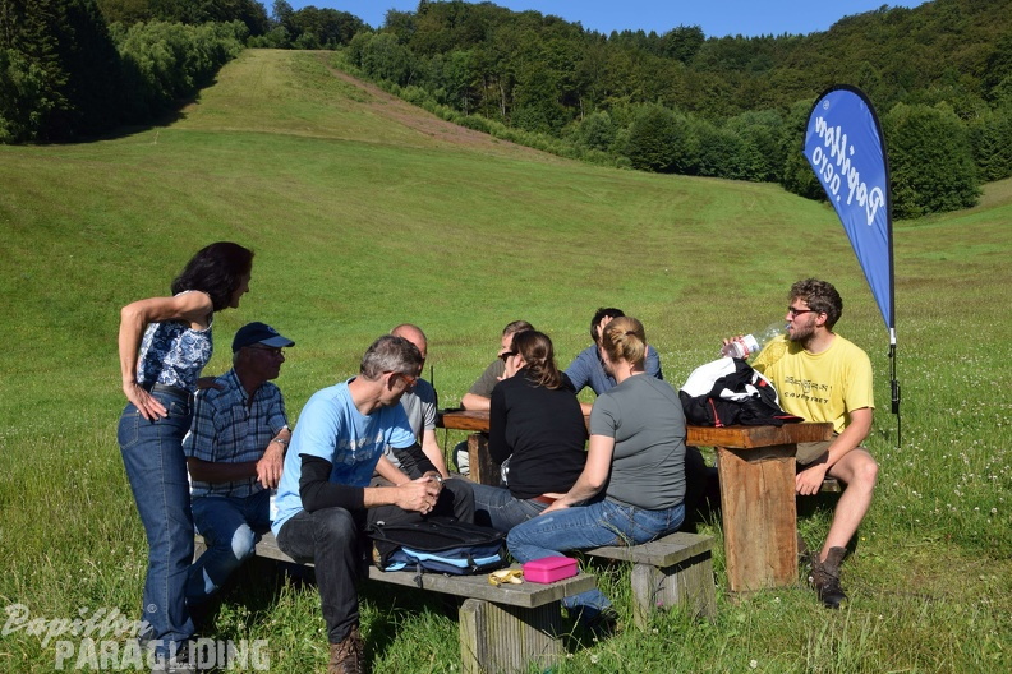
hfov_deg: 57.2
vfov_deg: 40.0
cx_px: 506
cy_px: 337
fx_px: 928
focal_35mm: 33
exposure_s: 1/400
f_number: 10
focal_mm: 22
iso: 200
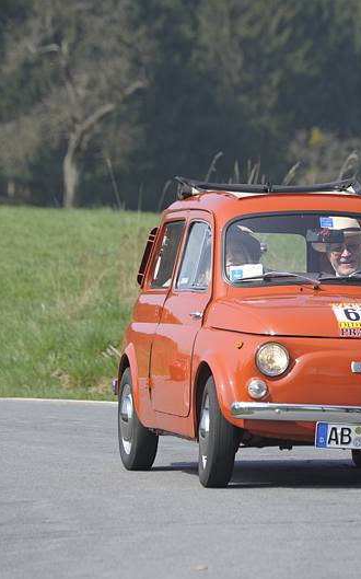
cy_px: 290
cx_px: 260
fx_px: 5344
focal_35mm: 339
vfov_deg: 6.2
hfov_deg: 3.9
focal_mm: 220
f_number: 8
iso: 200
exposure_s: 1/400
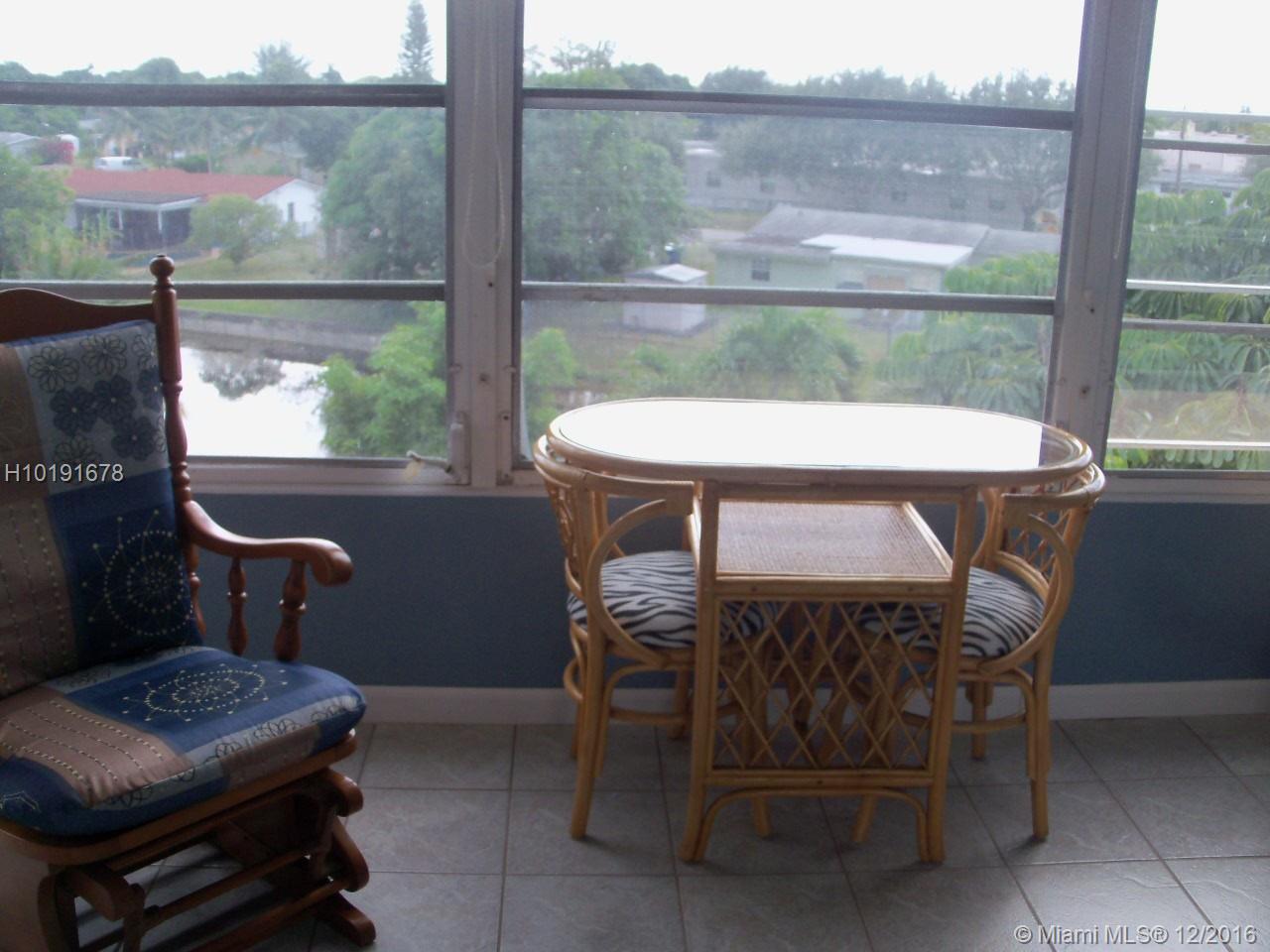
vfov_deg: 40.7
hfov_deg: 52.6
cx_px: 635
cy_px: 476
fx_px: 1284
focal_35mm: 35
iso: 80
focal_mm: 6.3
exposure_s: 1/125
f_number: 3
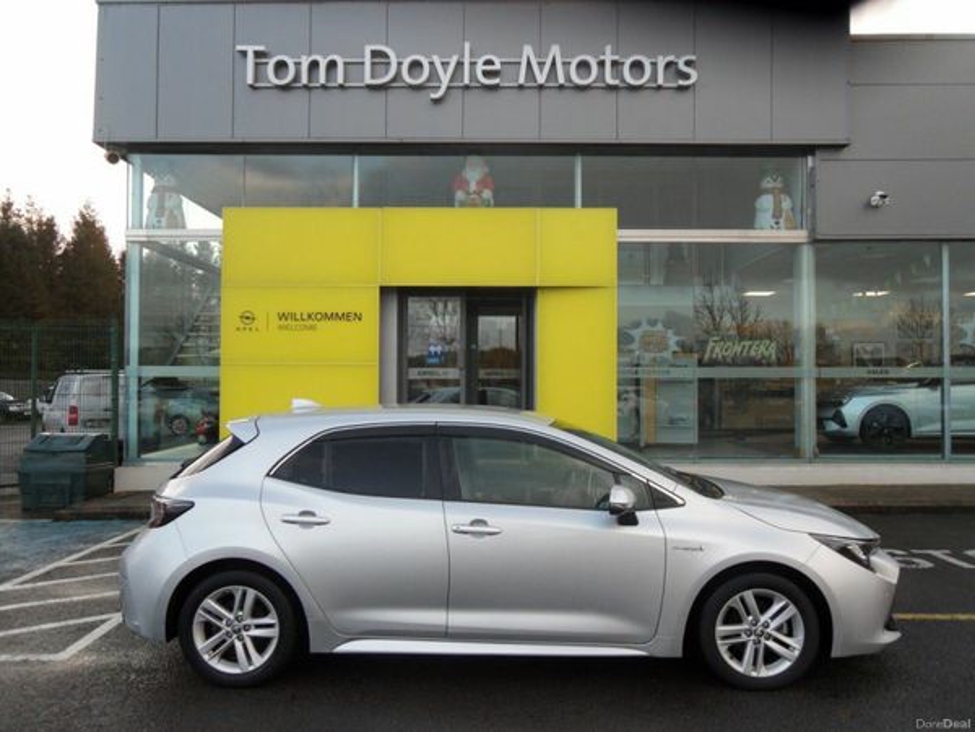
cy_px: 366
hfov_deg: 63.4
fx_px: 789
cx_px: 488
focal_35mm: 28
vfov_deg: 49.7
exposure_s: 1/90
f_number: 3.4
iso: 100
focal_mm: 5
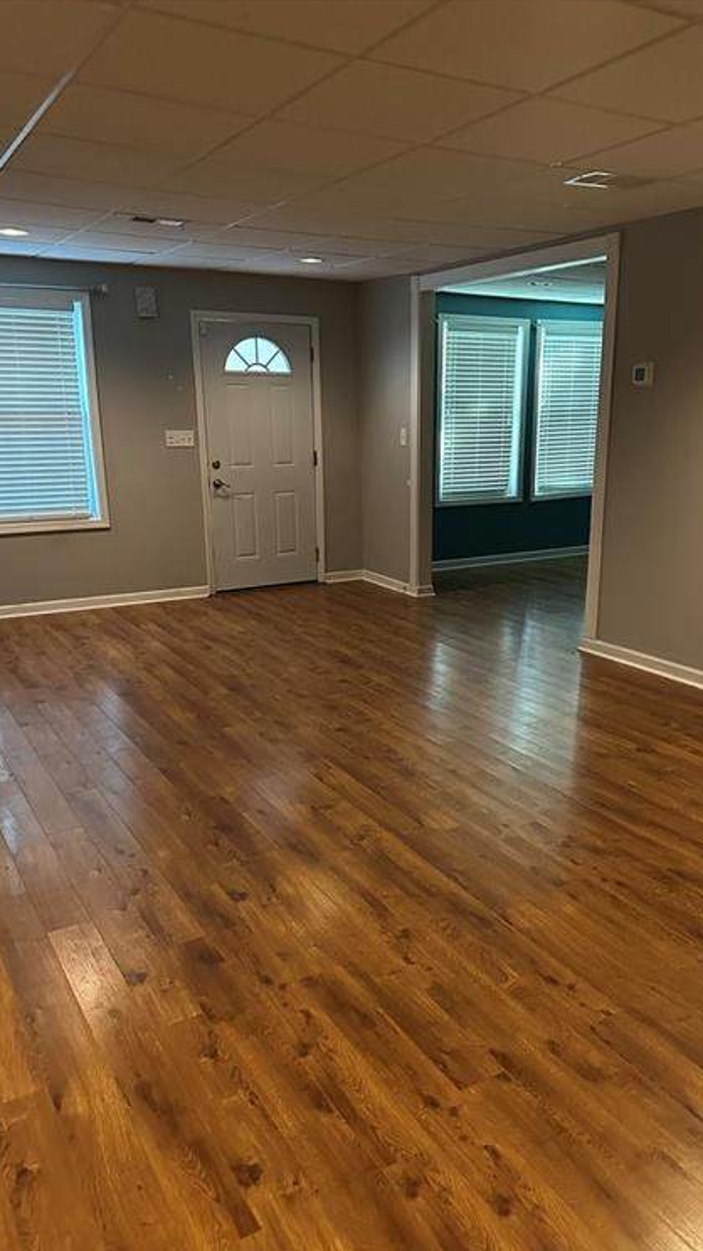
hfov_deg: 42.8
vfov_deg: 69.9
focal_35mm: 27
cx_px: 388
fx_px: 896
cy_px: 636
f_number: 1.78
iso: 1000
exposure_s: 1/40
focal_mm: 6.86
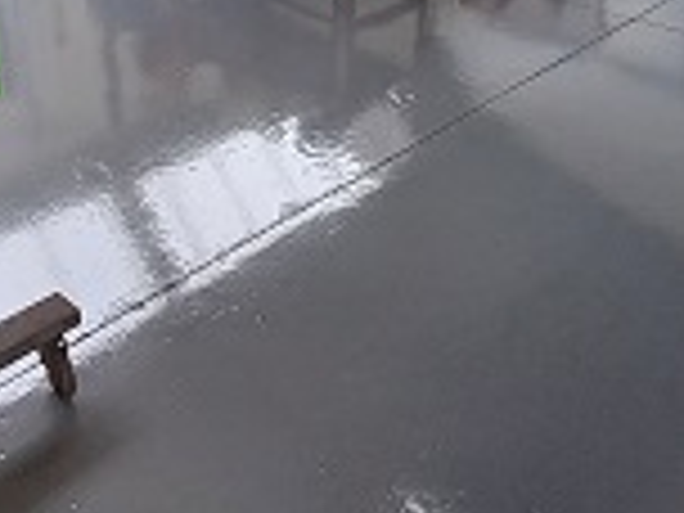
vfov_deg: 31.4
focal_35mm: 42
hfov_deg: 44.8
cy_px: -18
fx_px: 830
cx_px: 338
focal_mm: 1.42
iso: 50
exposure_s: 1/100
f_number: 2.2
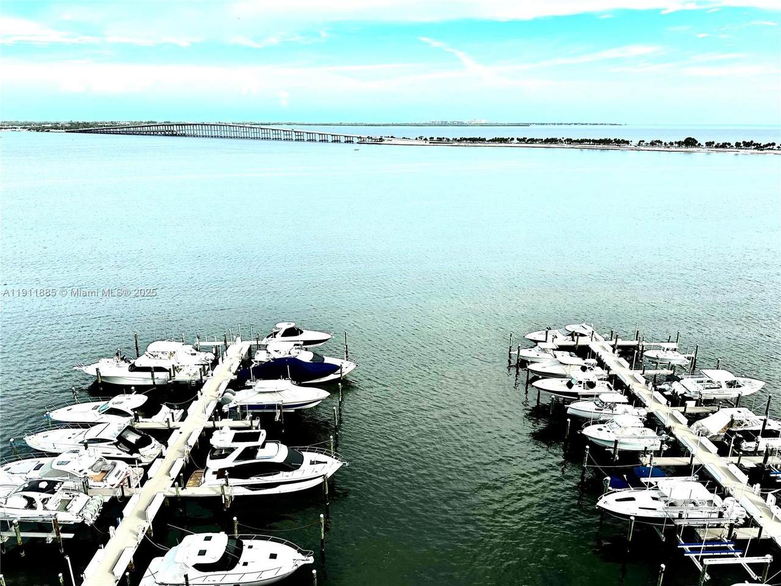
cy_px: 293
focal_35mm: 24
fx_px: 541
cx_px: 390
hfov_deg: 71.6
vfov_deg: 56.8
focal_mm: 6.86
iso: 80
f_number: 1.78
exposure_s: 1/3717
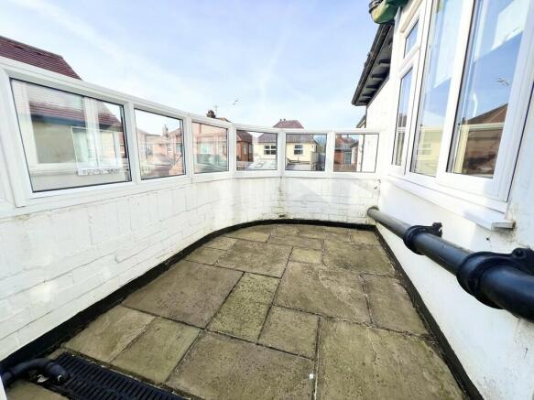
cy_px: 200
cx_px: 267
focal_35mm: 13
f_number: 1.8
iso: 32
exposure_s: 1/911
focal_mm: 1.57
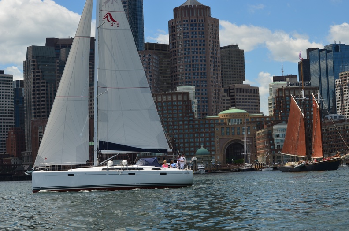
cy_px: 116
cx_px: 174
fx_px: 798
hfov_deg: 24.7
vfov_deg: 16.5
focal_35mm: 82
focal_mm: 55
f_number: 11
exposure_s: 1/160
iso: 100
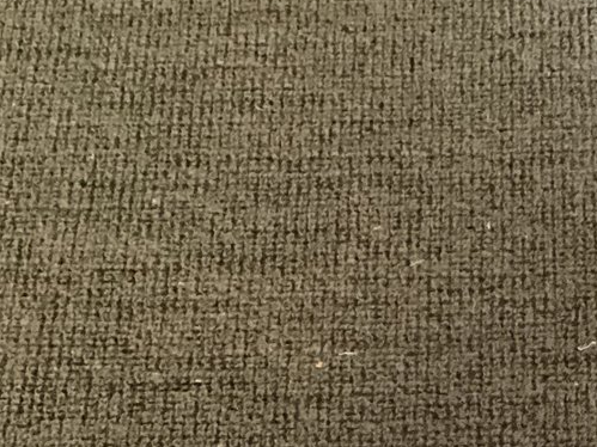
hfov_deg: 20.1
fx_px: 1621
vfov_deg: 15.0
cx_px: 635
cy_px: 584
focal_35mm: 94
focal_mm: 3.3
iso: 640
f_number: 2.4
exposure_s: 1/25
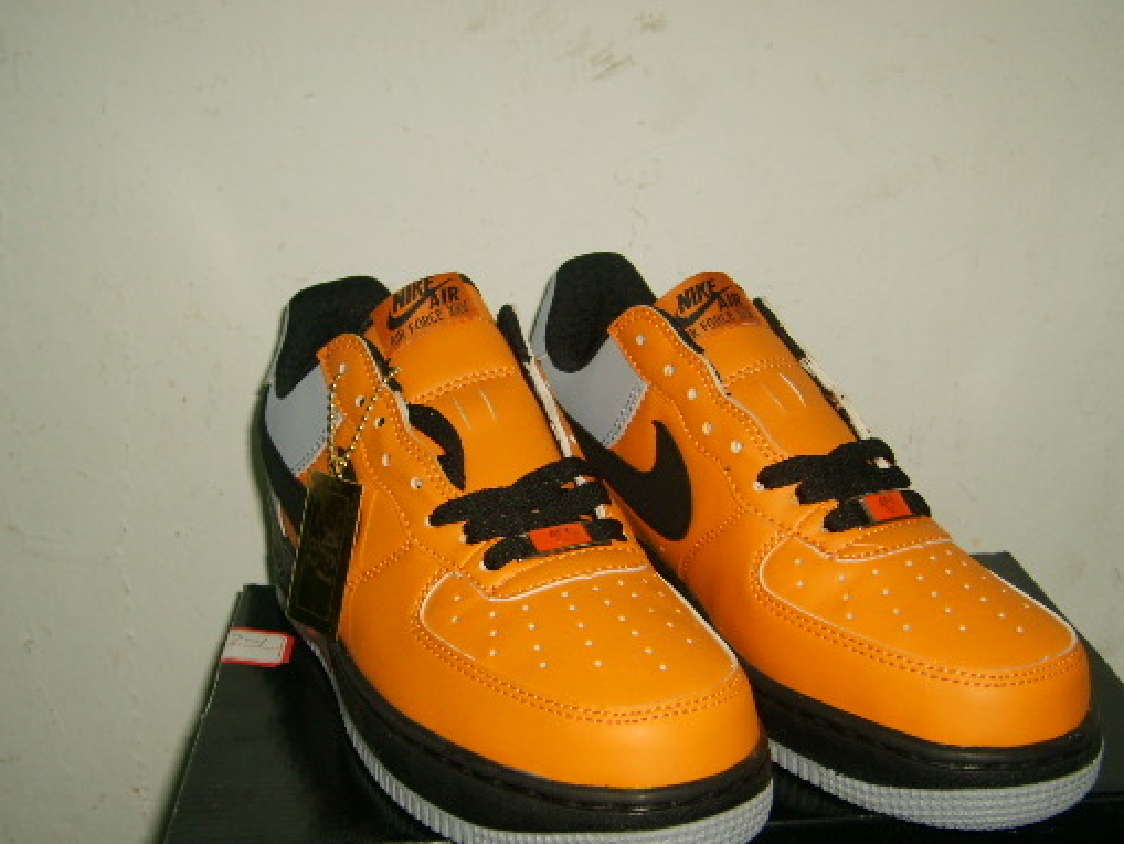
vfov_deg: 32.8
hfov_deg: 42.9
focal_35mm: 44
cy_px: 497
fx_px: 1429
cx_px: 596
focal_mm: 5.8
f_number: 2.8
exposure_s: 1/45
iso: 100
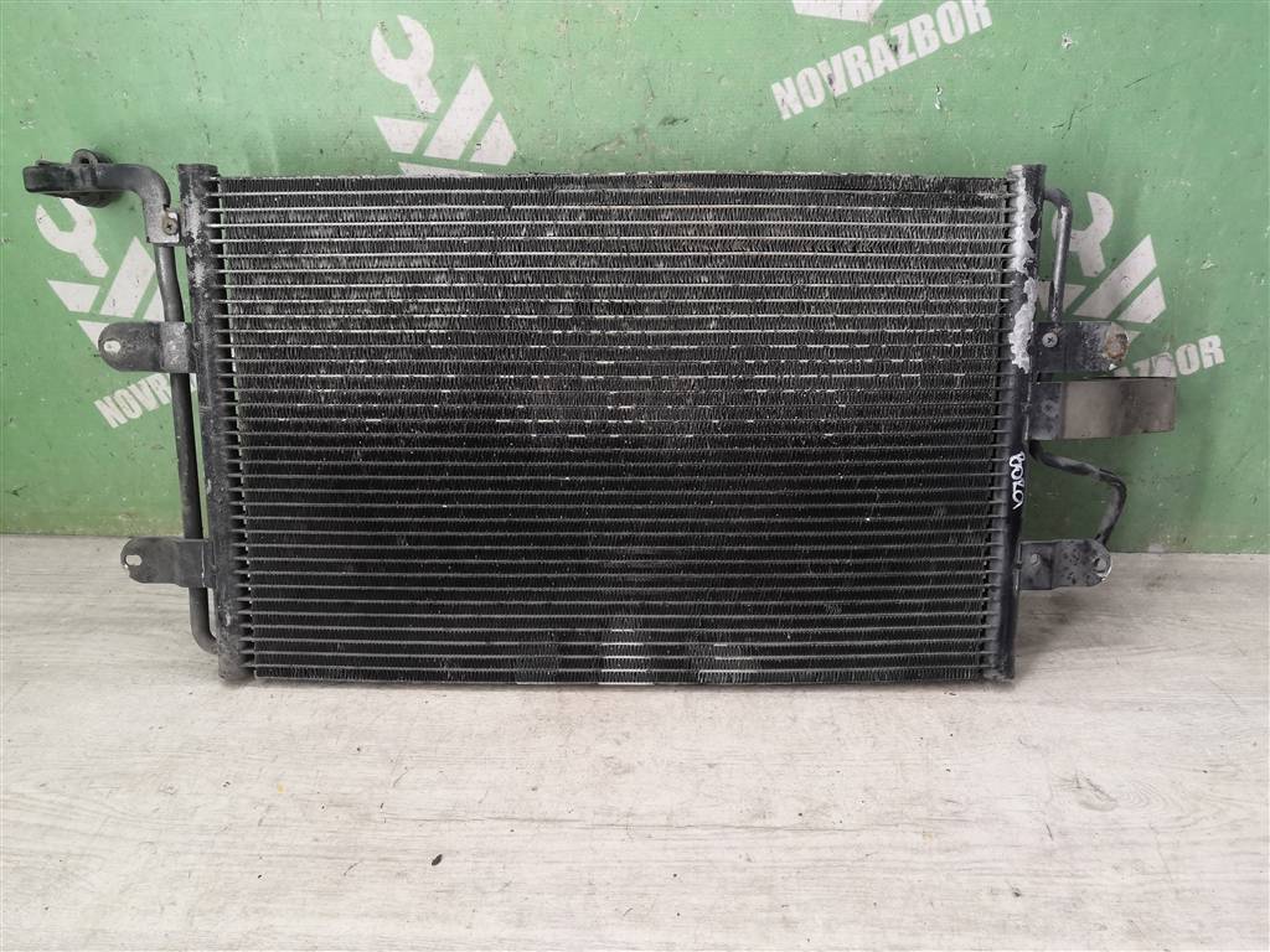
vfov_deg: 51.4
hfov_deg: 65.3
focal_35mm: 27
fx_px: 991
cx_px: 635
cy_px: 476
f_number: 1.8
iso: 160
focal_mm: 3.95
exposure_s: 1/50
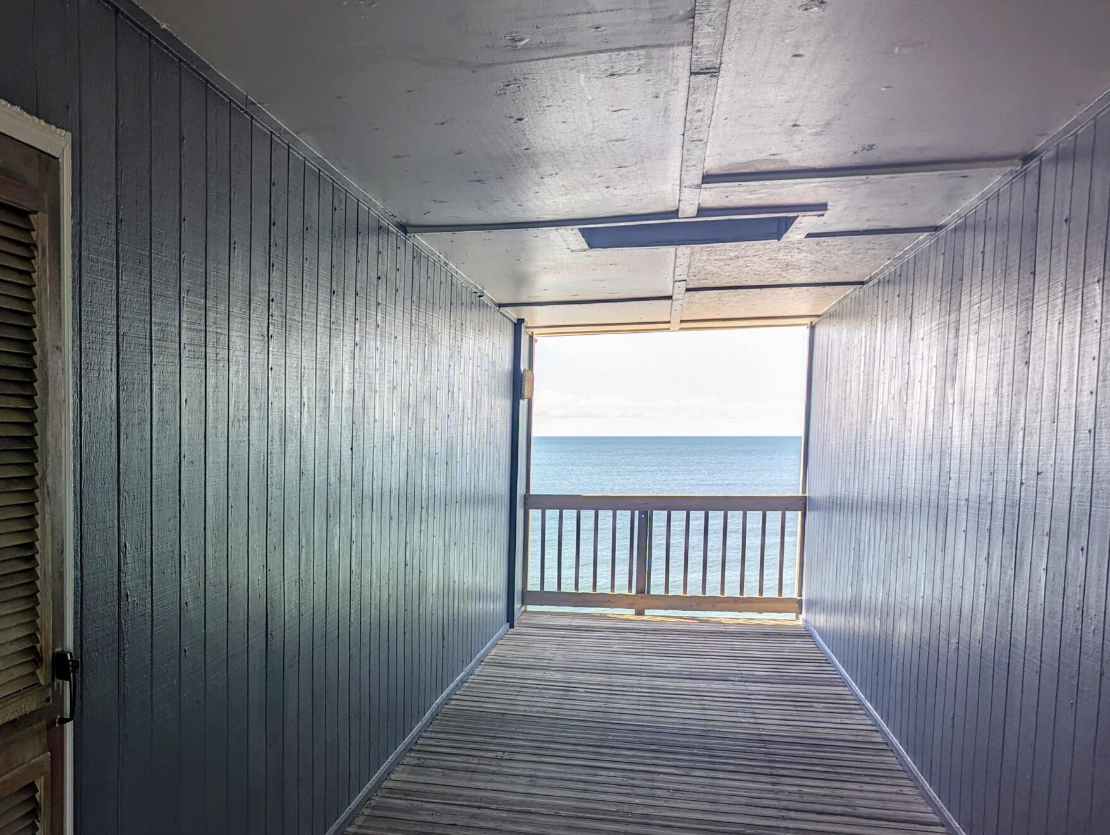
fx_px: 1317
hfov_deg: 43.3
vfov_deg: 34.9
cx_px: 200
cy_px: 558
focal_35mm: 41
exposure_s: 1/1433
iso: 45
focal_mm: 6.81
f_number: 1.85
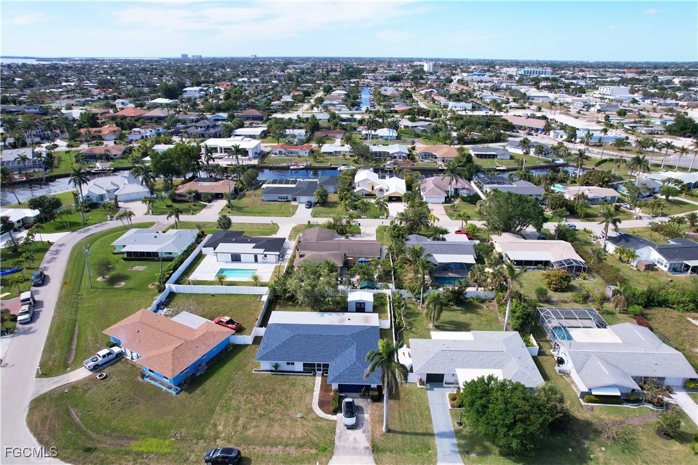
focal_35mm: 22
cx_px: 349
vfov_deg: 57.2
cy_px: 232
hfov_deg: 78.6
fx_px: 427
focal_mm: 8.38
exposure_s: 1/2000
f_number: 2.8
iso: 150
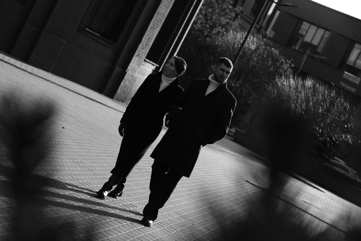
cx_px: 180
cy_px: 120
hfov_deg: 18.1
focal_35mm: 113
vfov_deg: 12.1
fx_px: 1133
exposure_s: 1/400
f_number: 4
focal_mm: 75
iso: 200
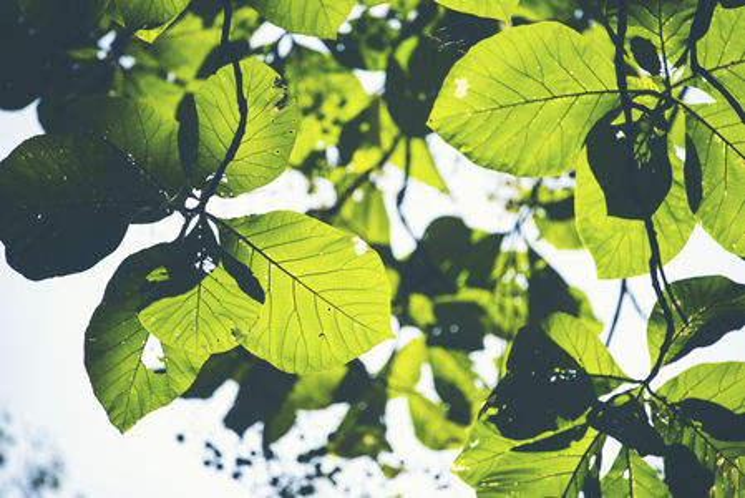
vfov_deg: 4.6
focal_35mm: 300
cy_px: 249
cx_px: 372
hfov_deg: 6.9
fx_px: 6212
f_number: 4.5
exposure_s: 1/640
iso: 125
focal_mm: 300
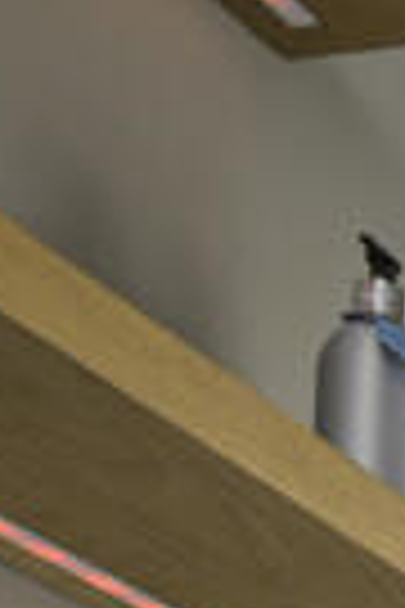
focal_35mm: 118
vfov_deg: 12.7
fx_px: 1988
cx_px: 1480
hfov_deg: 8.3
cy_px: 1529
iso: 320
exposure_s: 1/60
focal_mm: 15.5
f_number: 8
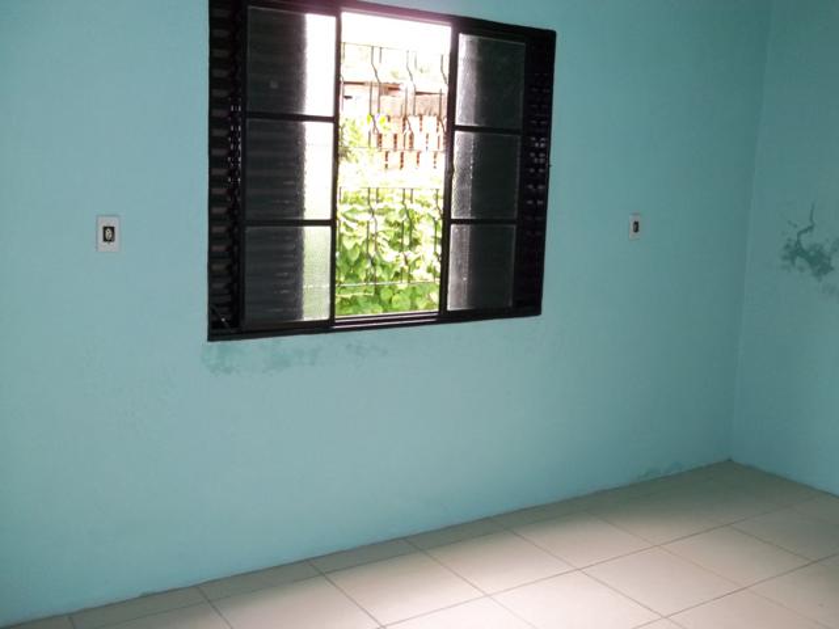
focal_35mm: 36
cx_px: 420
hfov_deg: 51.4
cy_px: 314
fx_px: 873
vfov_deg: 39.7
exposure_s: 1/30
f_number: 3.1
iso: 160
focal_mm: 6.5
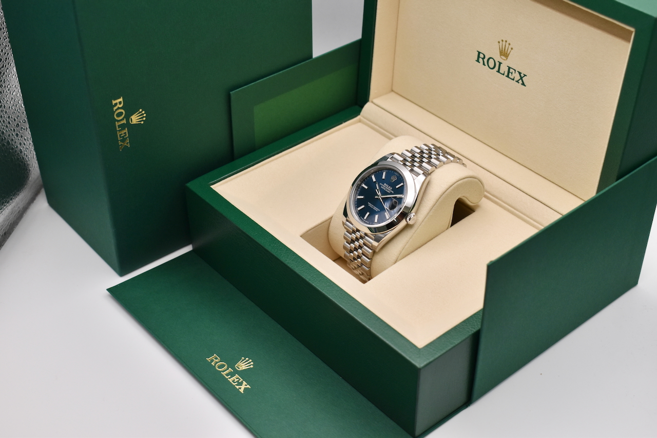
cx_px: 328
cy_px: 219
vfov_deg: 25.1
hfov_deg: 36.9
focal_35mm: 54
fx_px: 986
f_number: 6.3
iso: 400
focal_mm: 36
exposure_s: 1/125
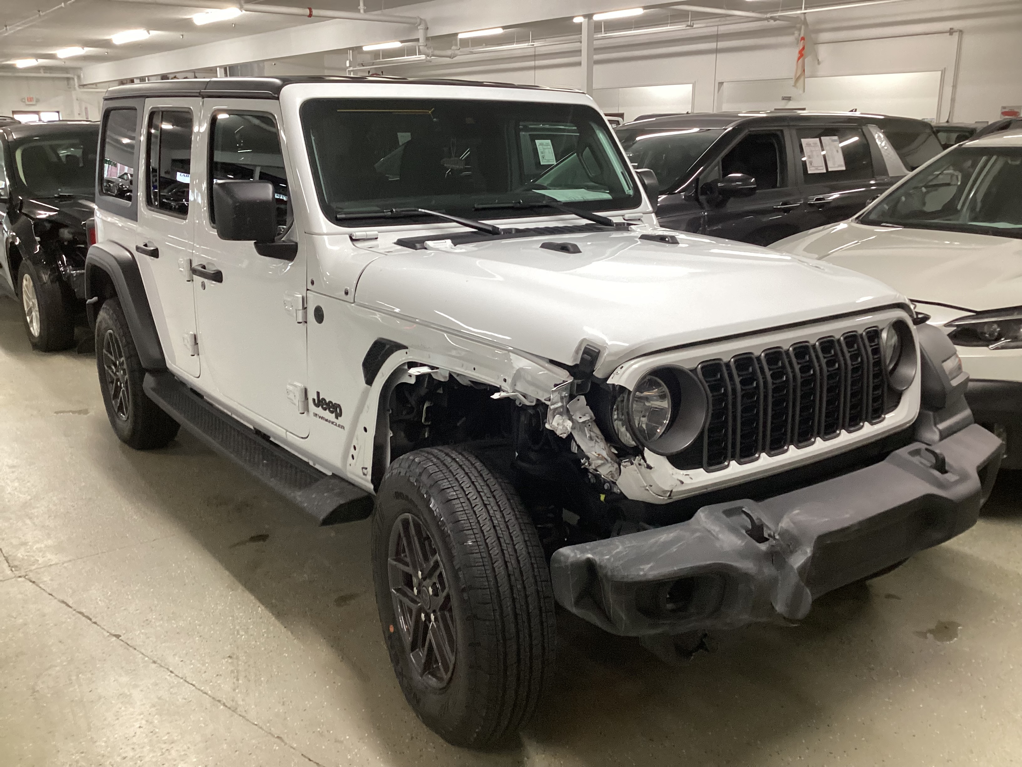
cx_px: 511
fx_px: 915
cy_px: 384
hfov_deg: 58.4
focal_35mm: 31
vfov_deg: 45.4
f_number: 2.4
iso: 200
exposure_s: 1/60
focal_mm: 3.3
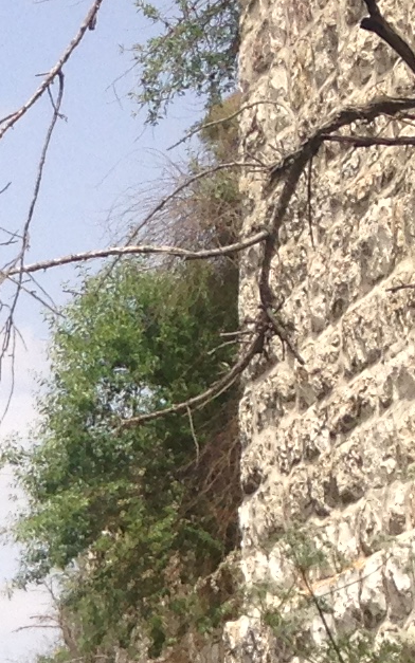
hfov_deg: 6.9
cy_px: 847
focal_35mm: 182
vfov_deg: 11.2
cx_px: -440
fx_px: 3293
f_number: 2.4
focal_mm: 4.12
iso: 50
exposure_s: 1/1550
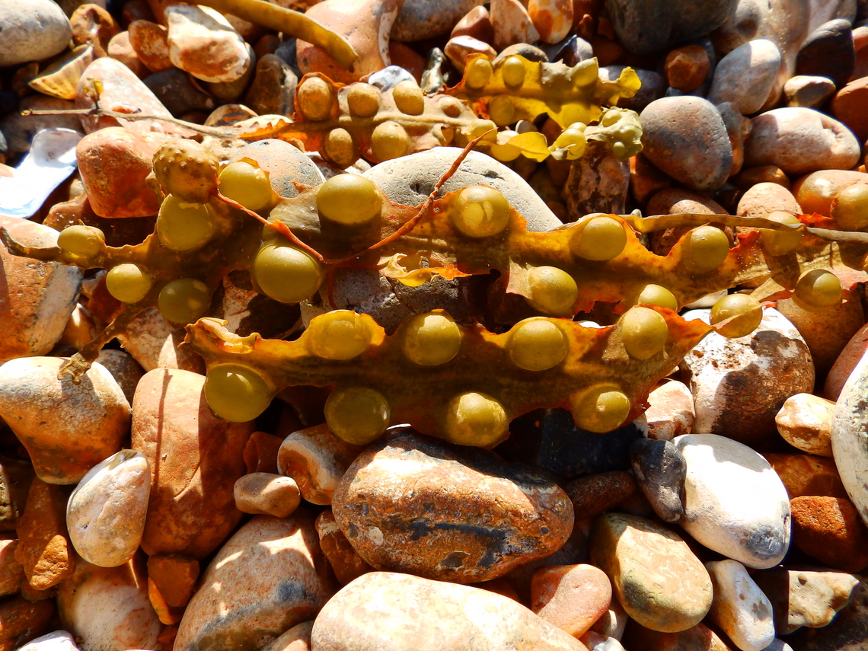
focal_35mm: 22
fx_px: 552
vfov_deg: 61.1
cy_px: 326
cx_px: 434
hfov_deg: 76.4
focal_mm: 4
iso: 80
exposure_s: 1/250
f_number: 4.5
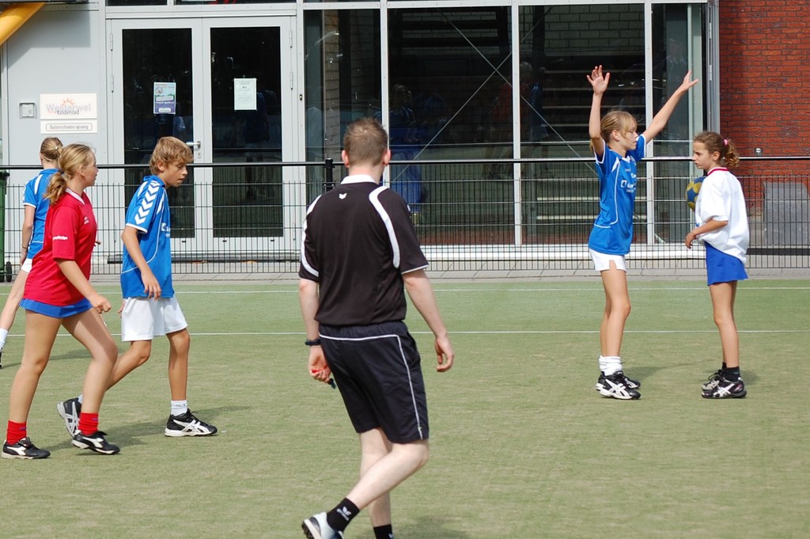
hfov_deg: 18.9
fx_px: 2428
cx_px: 405
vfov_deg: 12.7
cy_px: 270
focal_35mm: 108
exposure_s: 1/640
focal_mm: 72
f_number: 6.3
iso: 200
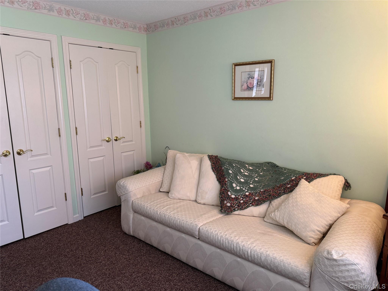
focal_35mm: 24
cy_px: 146
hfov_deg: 71.6
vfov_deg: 56.8
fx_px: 269
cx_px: 194
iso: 200
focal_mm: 6.76
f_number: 1.78
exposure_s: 1/60
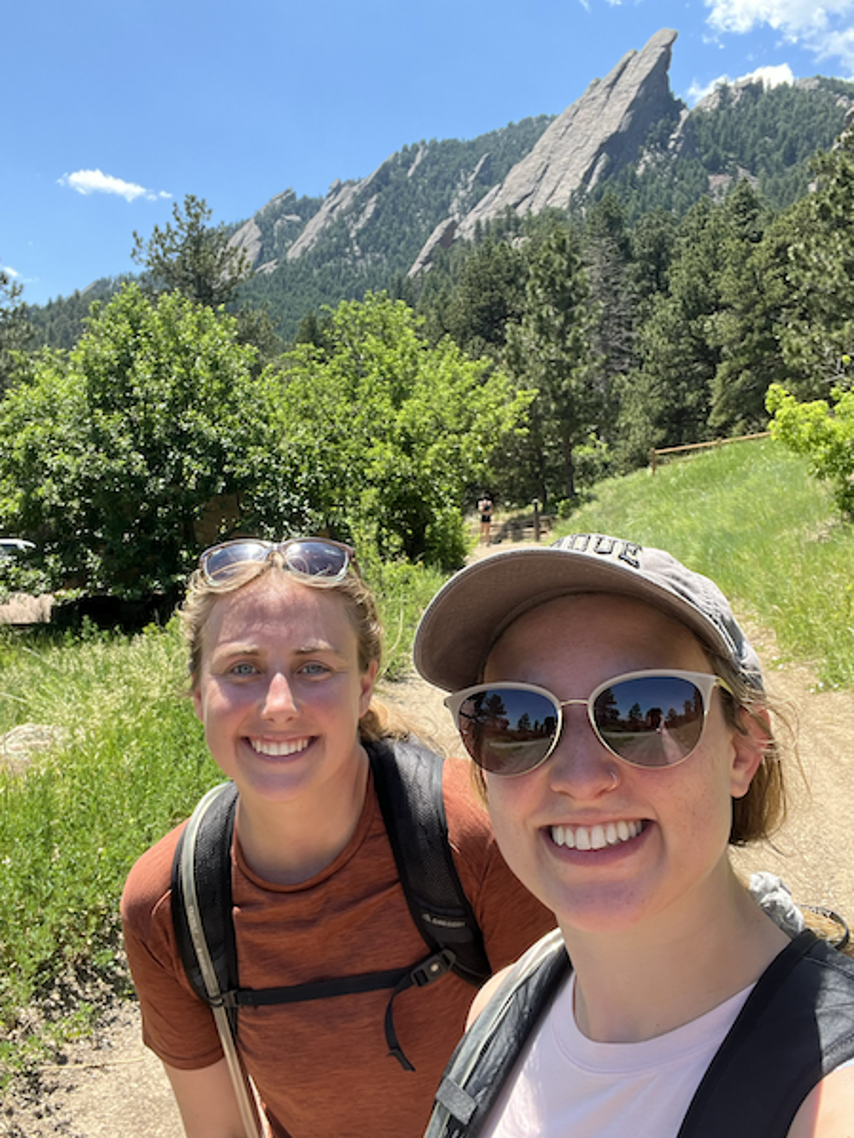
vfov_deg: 60.0
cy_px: 569
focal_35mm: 30
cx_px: 427
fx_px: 987
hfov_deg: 46.8
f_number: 2.2
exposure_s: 1/241
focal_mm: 2.71
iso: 32
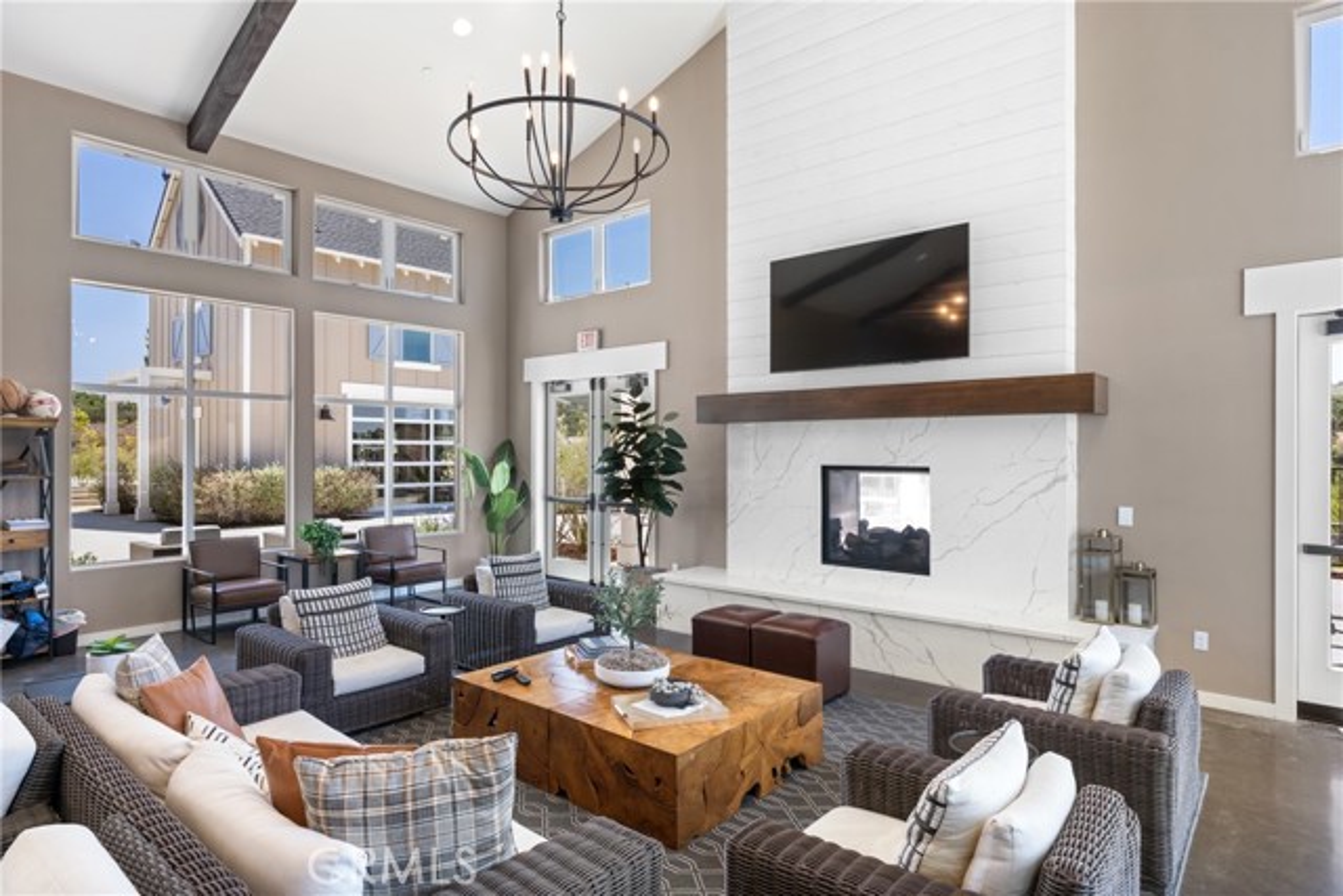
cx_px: 672
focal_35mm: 20
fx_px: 746
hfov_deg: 84.0
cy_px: 448
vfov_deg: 62.0
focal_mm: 20
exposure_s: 1/5
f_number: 8
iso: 500
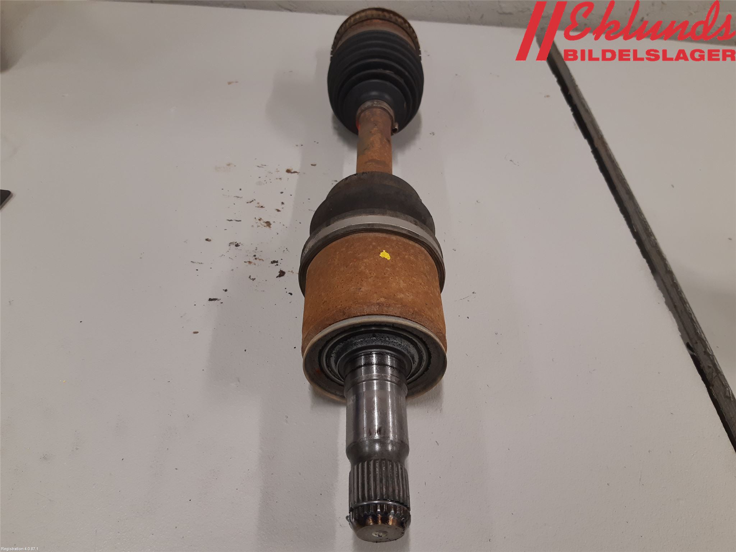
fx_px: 553
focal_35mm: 26
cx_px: 368
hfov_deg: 67.3
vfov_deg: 53.1
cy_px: 276
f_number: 1.7
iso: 100
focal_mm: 3.93
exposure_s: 1/50
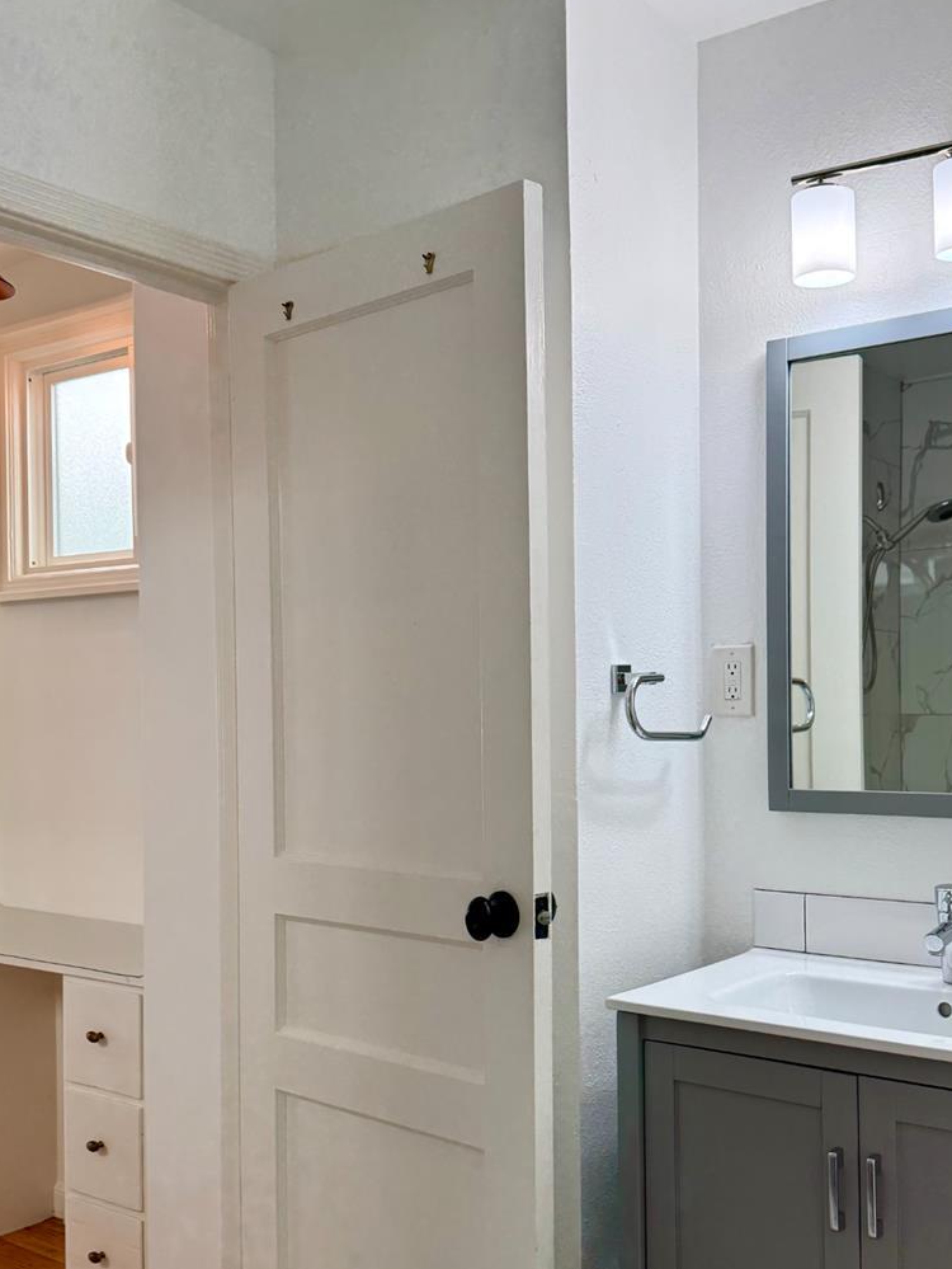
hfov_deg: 39.4
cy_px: 716
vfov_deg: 51.2
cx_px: 606
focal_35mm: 36
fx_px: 1319
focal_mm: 6.76
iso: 100
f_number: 1.78
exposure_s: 1/313
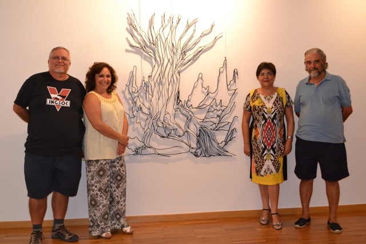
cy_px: 122
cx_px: 183
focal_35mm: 42
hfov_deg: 46.4
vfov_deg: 31.9
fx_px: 427
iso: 1400
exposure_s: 1/60
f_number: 5.6
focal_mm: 28
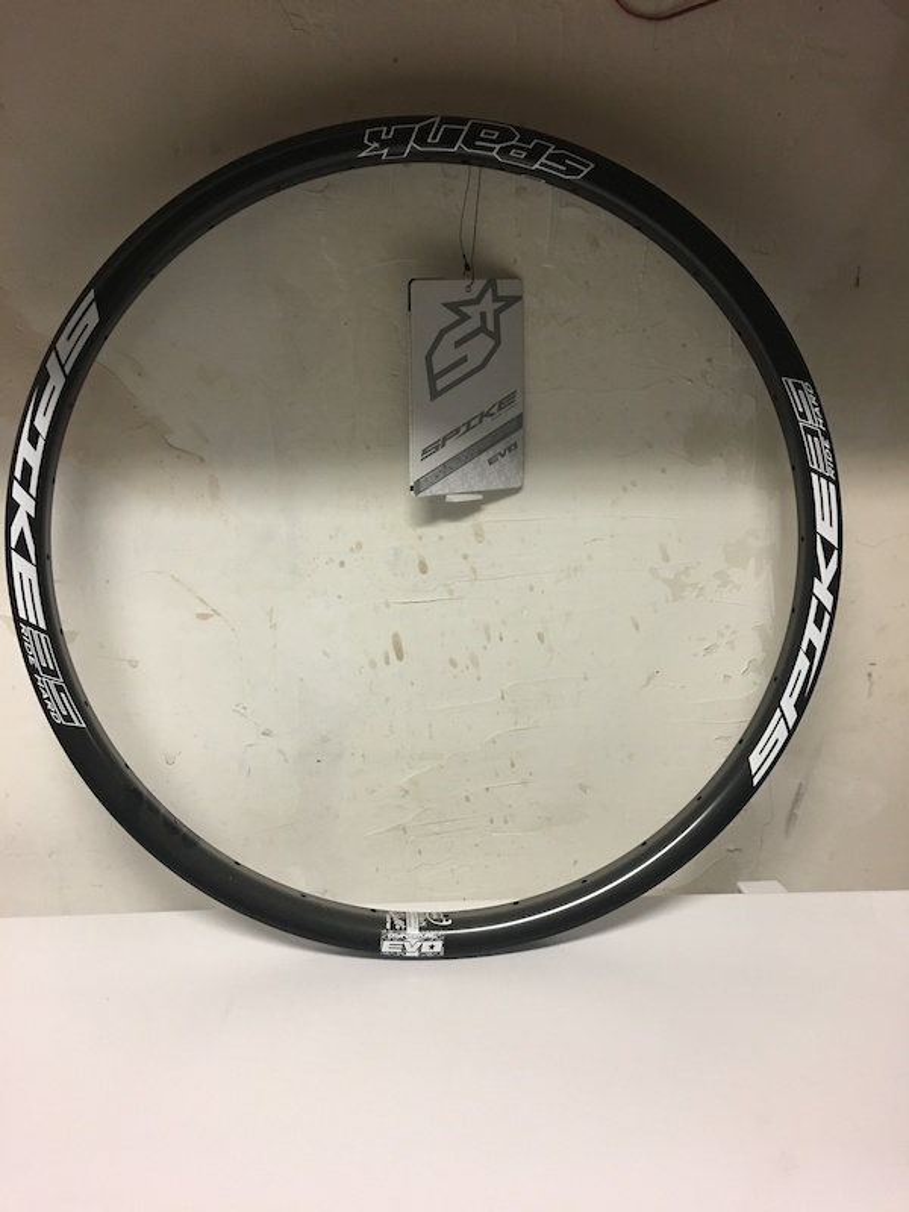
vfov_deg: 61.7
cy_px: 606
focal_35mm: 29
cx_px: 454
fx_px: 1015
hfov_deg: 48.2
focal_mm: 4.15
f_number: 2.2
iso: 64
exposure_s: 1/15
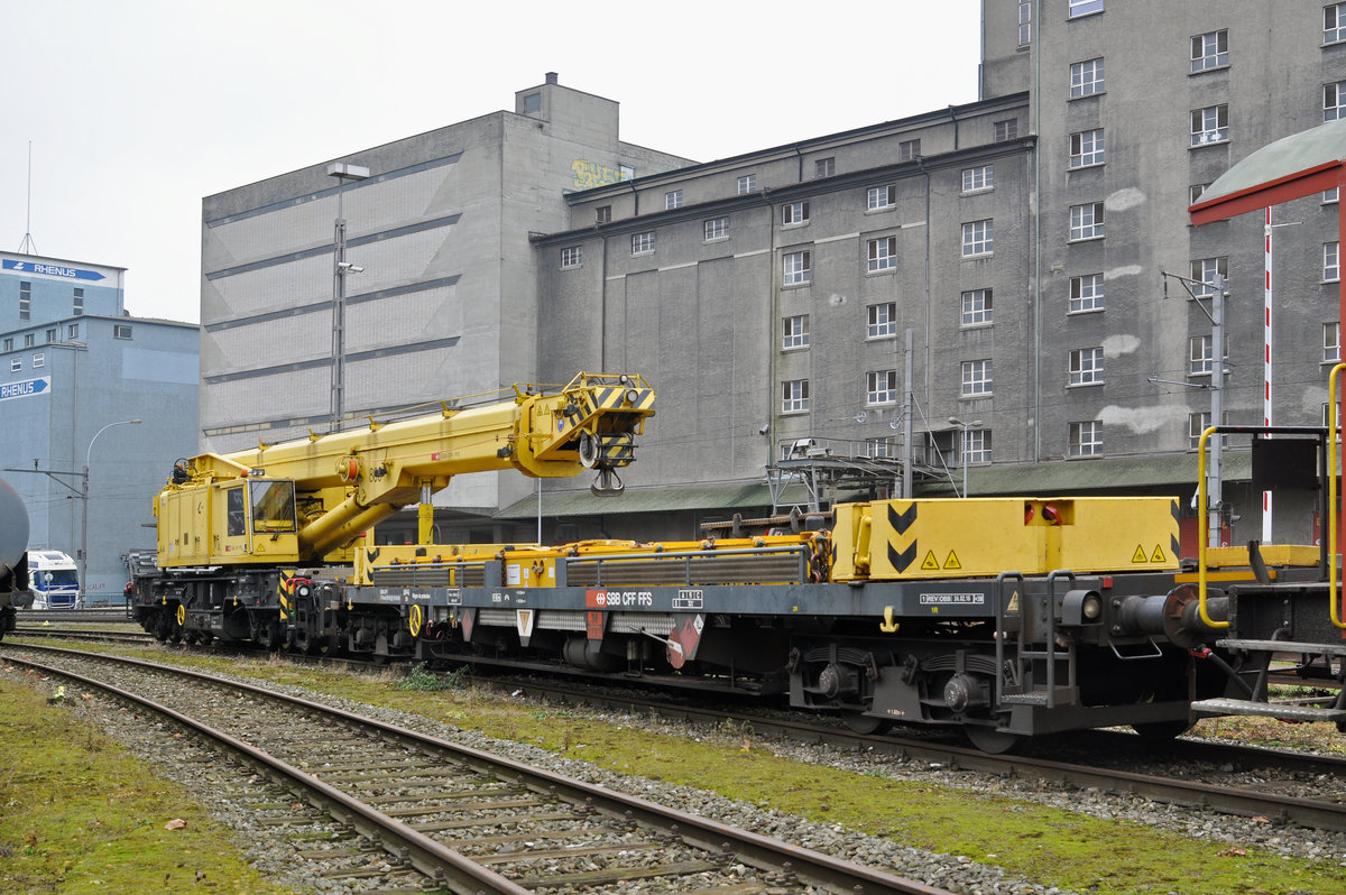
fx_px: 1681
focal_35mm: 45
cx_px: 673
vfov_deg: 29.8
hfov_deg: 43.6
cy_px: 448
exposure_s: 1/160
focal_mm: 30
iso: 320
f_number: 6.3
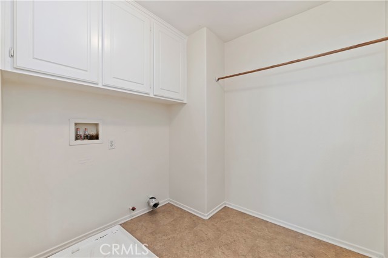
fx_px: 151
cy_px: 129
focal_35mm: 14
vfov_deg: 81.1
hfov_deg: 104.3
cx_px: 194
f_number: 10
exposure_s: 1/6
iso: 500
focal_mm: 14
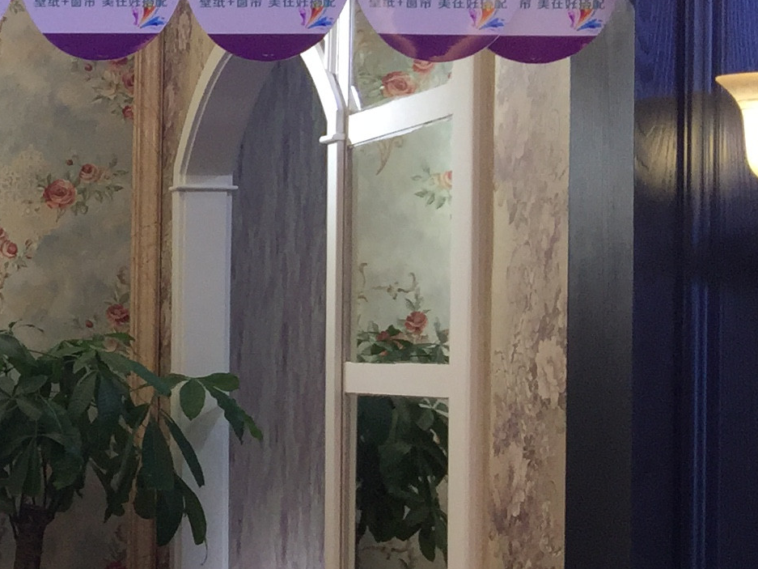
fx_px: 2212
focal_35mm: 101
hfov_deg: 16.9
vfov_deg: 14.6
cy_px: 354
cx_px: -497
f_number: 2.2
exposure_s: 1/100
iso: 50
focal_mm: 4.15
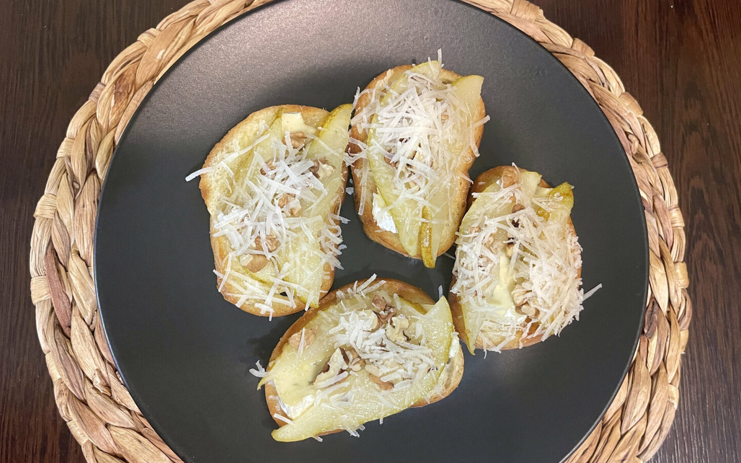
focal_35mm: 28
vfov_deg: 44.5
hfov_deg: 66.4
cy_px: 261
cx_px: 385
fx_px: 565
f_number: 1.6
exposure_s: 1/50
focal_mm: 5.1
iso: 320
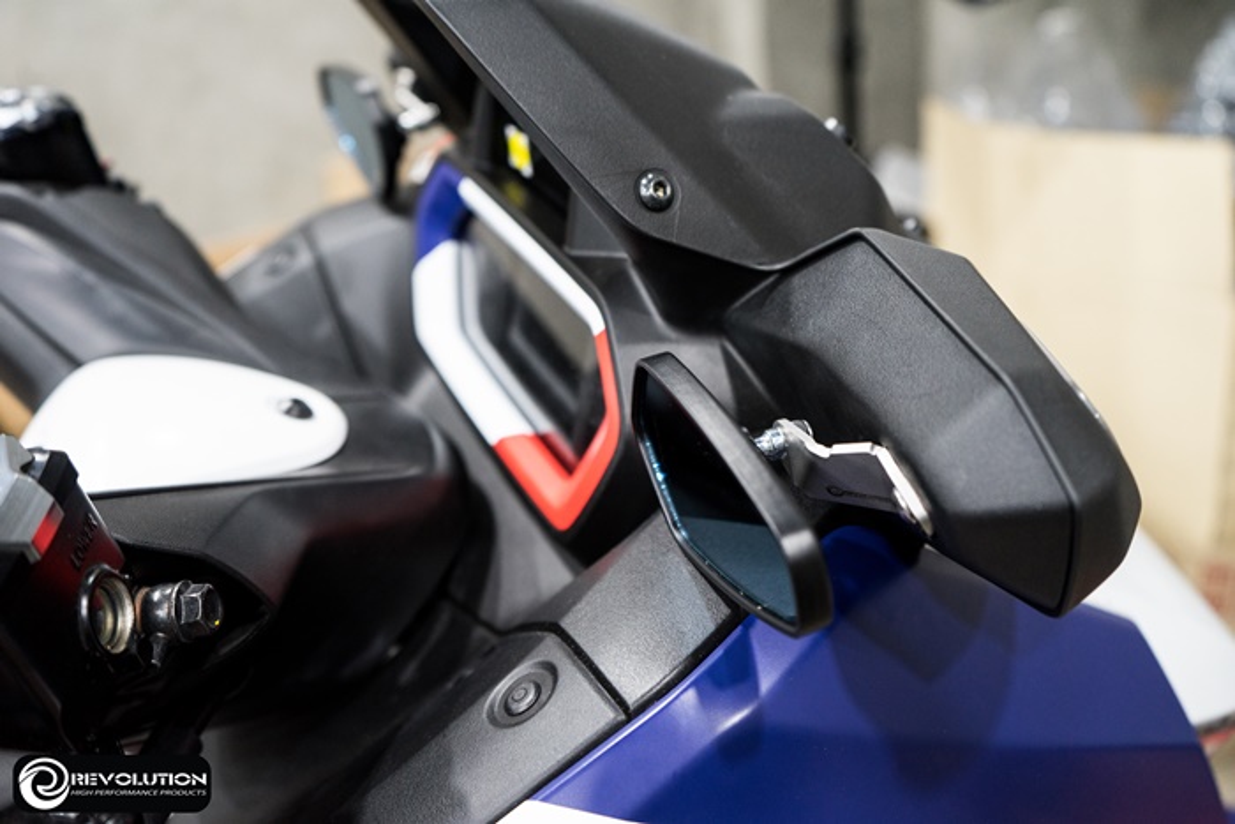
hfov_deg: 53.1
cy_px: 412
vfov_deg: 36.9
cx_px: 618
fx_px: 1235
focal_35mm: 36
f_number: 4
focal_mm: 36
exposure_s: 1/40
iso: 1000
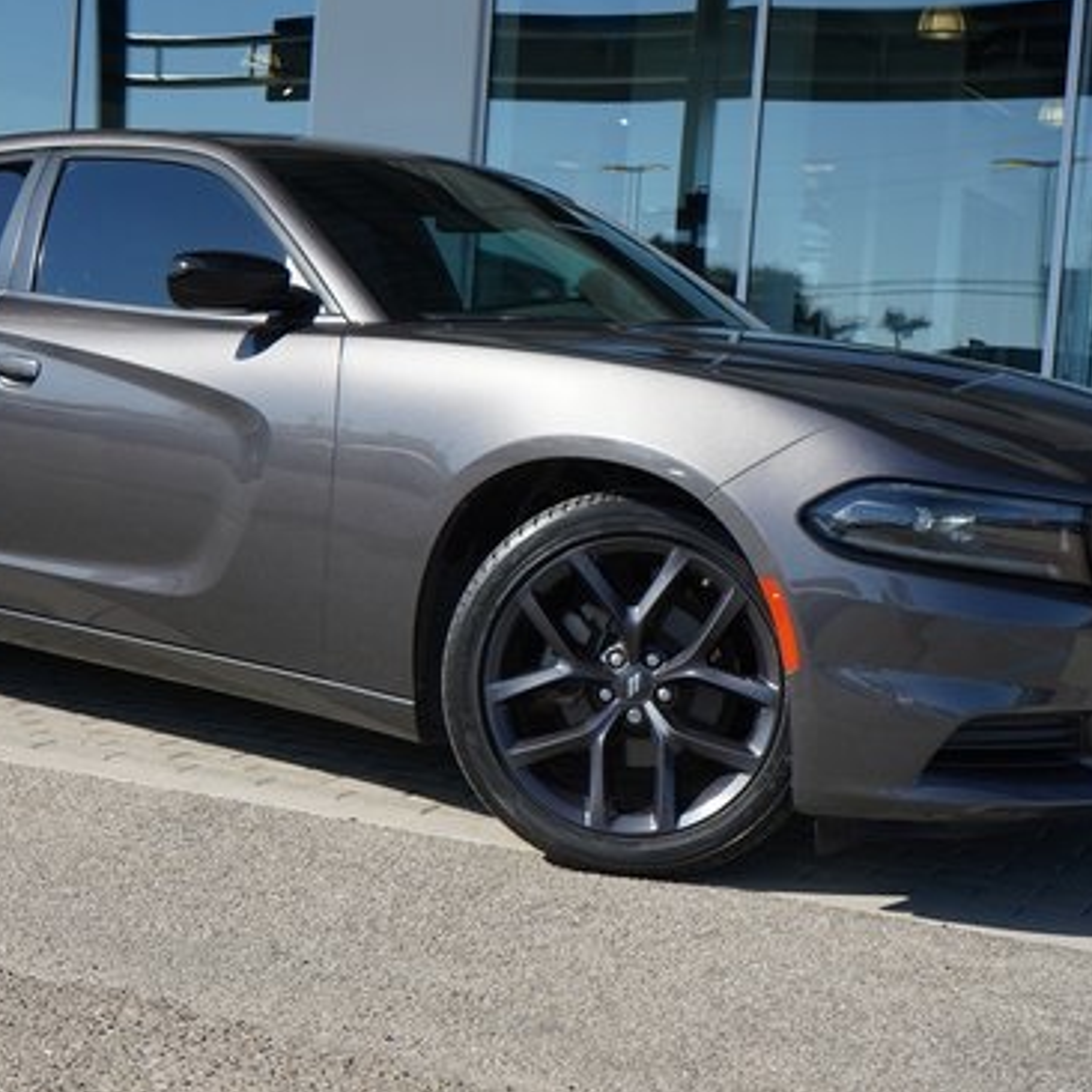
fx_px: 1963
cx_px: 436
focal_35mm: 55
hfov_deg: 31.0
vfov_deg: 31.1
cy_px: 524
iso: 800
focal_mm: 37
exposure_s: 1/1250
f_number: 8
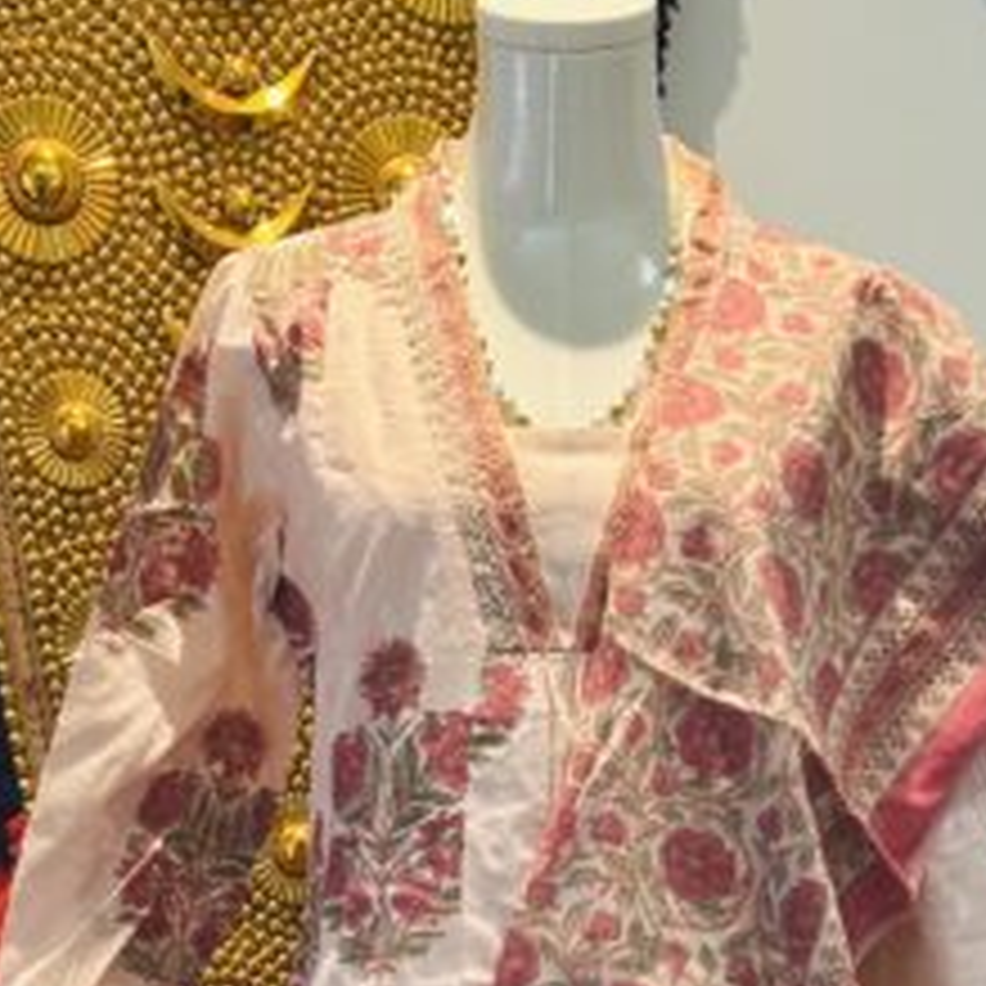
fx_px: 3706
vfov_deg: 14.5
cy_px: 1299
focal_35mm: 115
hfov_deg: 15.2
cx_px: 534
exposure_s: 1/60
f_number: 1.78
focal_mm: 6.86
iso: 160
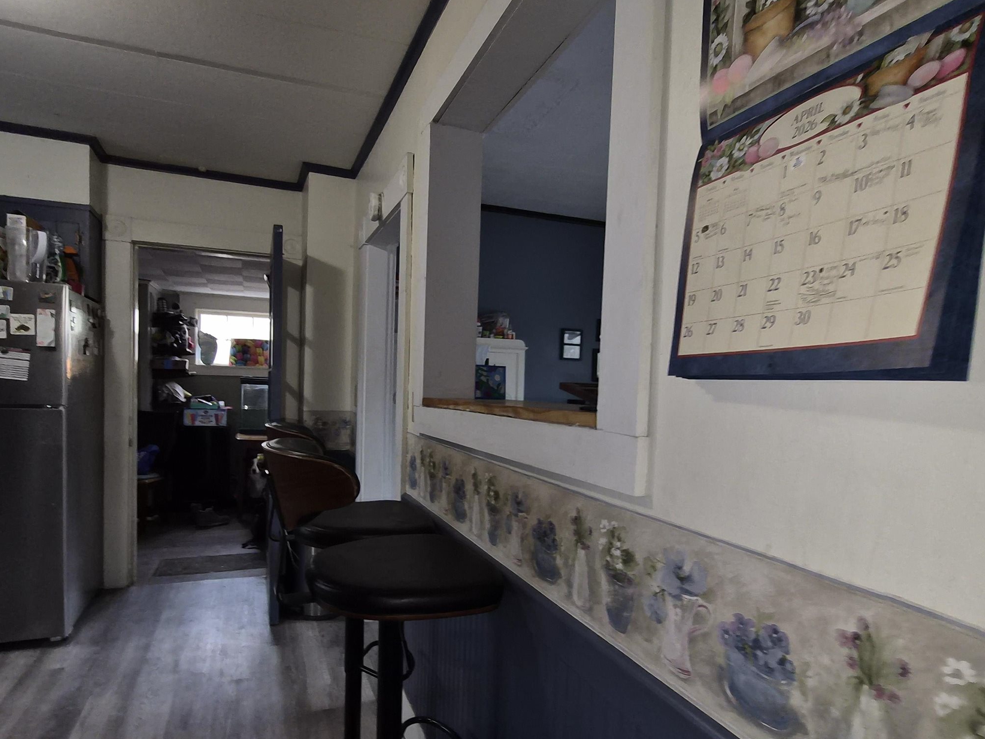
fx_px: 569
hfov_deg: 81.7
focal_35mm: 20
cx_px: 472
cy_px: 408
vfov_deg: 65.8
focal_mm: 1.7
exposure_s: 1/30
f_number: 2.2
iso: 100
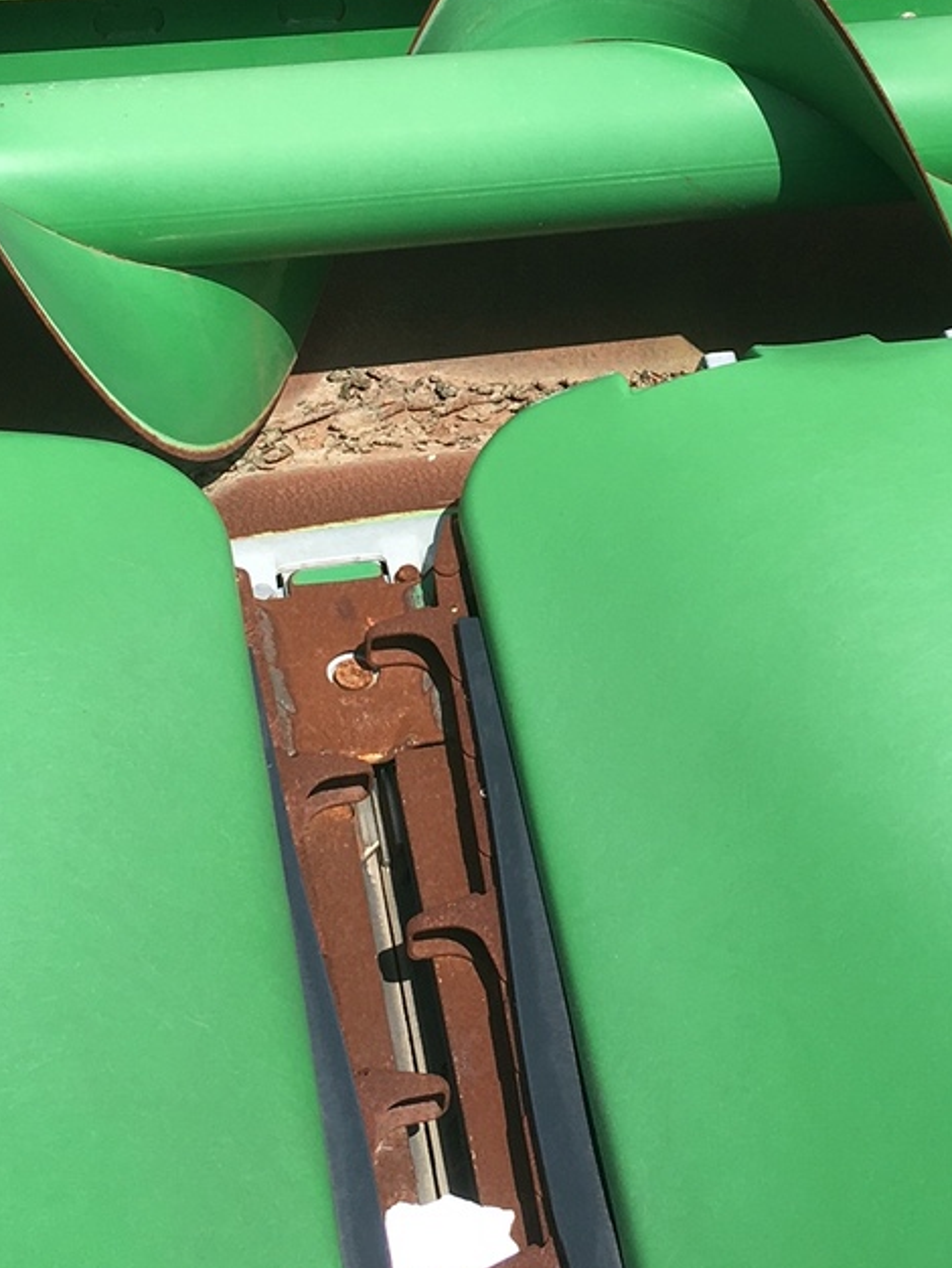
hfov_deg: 20.9
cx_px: 715
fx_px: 2565
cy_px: 367
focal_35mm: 70
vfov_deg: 27.5
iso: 25
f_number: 2.2
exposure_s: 1/1261
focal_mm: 4.15
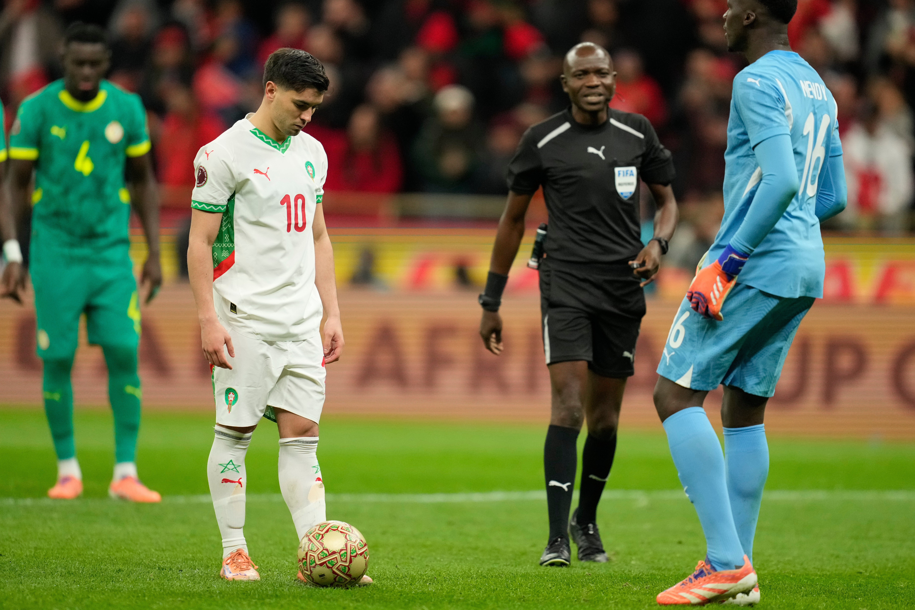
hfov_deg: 4.4
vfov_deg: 2.9
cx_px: 512
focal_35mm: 470
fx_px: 11945
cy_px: 280
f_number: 2.8
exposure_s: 1/2500
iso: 3200
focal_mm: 400
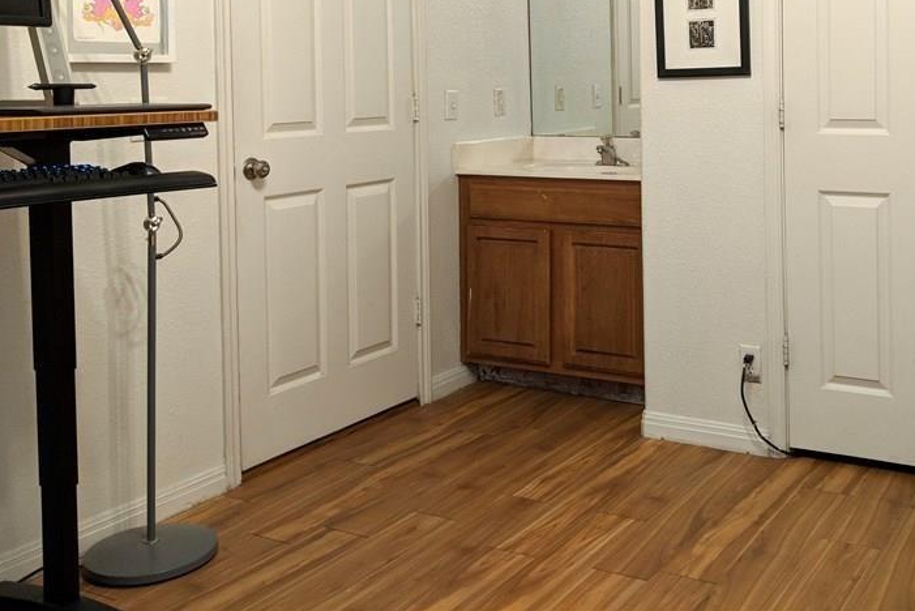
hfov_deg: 46.3
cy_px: 111
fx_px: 1042
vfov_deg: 31.7
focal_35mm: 41
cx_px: 638
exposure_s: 1/60
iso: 183
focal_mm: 4.44
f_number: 1.8
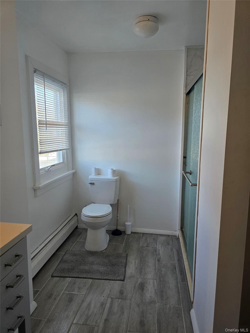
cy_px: 166
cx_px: 125
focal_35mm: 23
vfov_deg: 73.9
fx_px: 221
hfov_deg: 58.9
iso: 100
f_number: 1.7
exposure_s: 1/120
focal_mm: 6.3
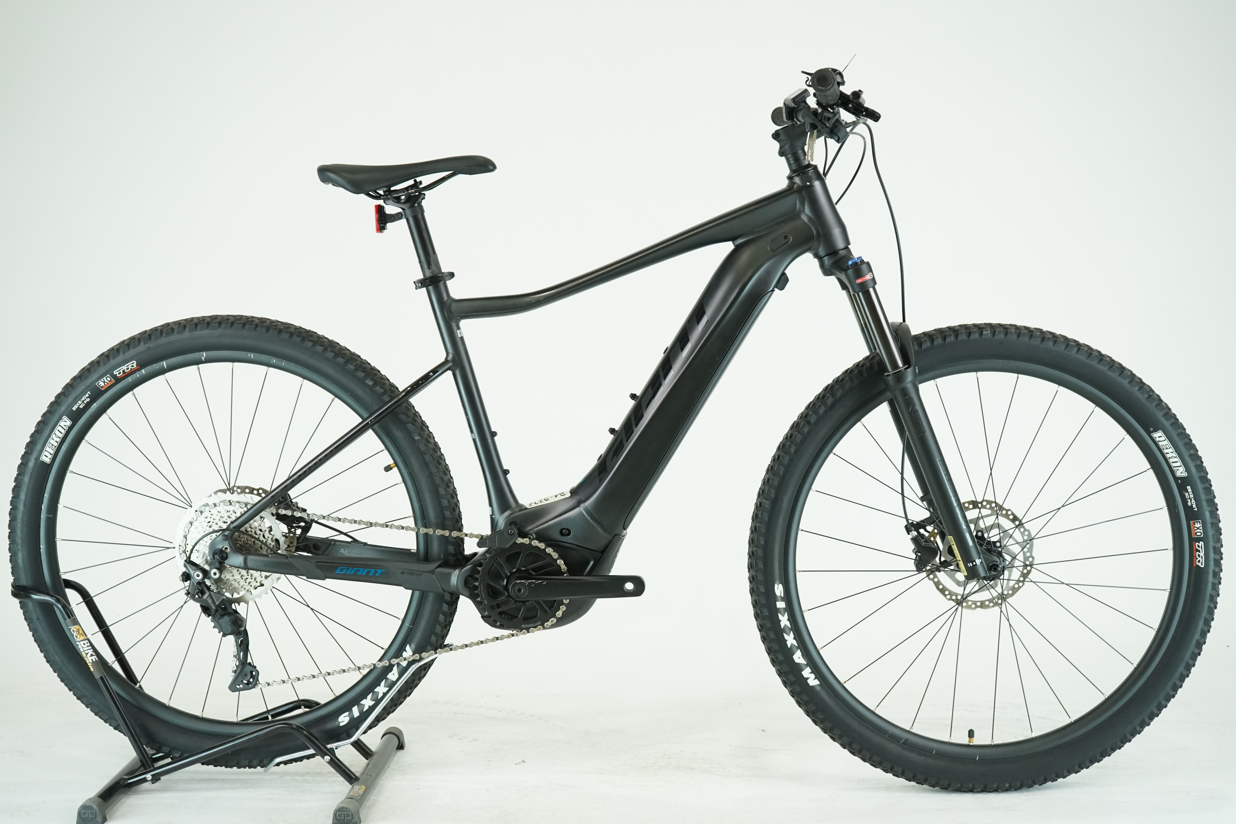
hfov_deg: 38.9
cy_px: 412
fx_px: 1751
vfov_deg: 26.5
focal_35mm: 51
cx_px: 618
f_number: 5.6
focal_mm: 51
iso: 1600
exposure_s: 1/200
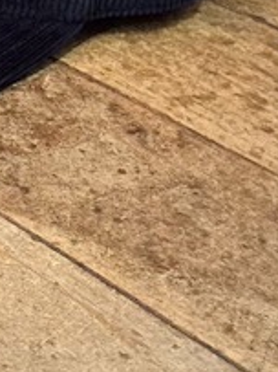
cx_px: -71
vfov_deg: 15.0
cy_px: -104
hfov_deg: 11.5
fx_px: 1351
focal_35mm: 126
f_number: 1.78
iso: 640
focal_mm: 6.76
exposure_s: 1/24
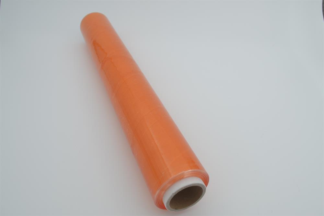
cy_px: 108
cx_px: 162
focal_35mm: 33
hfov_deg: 57.2
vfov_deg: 39.9
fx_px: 297
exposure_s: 1/80
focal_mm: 22
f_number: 6.3
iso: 100
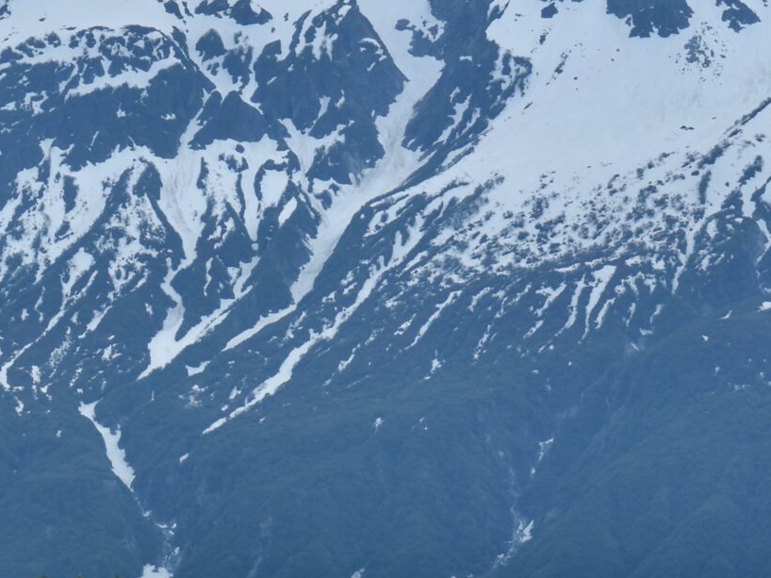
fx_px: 7036
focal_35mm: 316
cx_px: -24
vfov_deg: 4.7
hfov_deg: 6.3
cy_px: 262
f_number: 8
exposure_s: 1/500
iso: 100
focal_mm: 70
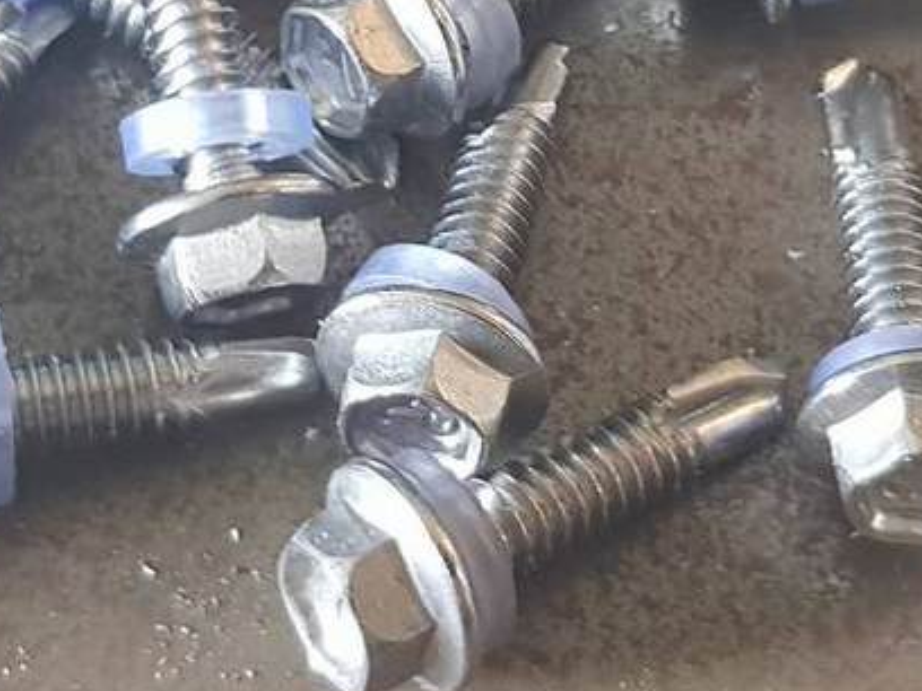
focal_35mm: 51
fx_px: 1358
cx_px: 511
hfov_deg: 37.4
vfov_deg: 27.7
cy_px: 93
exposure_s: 1/33
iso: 250
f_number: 1.7
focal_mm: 4.2
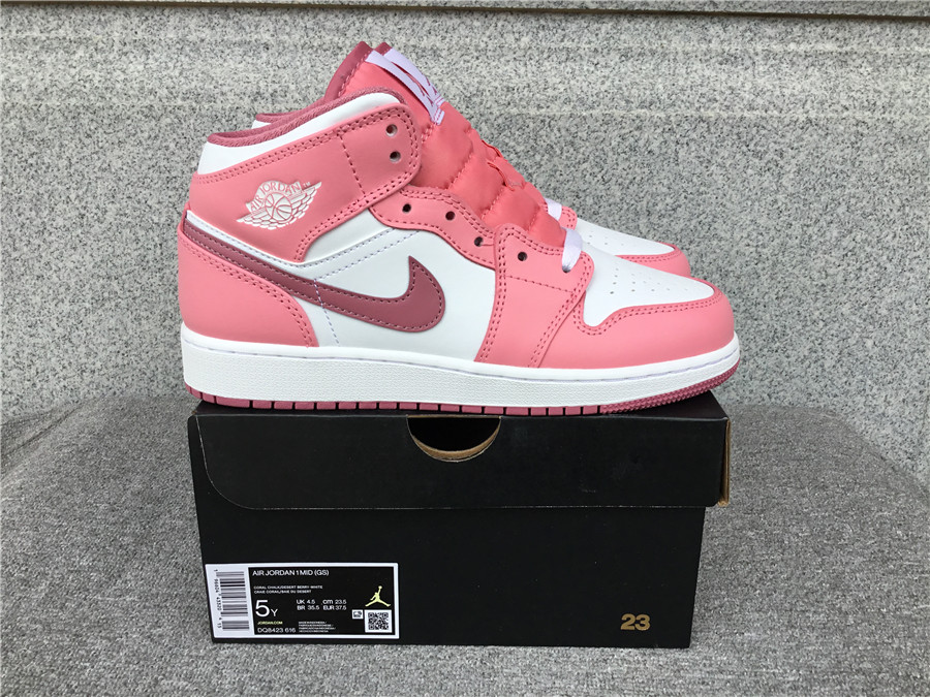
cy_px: 348
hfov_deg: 58.4
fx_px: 833
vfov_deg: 45.4
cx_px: 465
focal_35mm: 31
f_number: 2.4
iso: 25
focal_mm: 3.3
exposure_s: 1/369
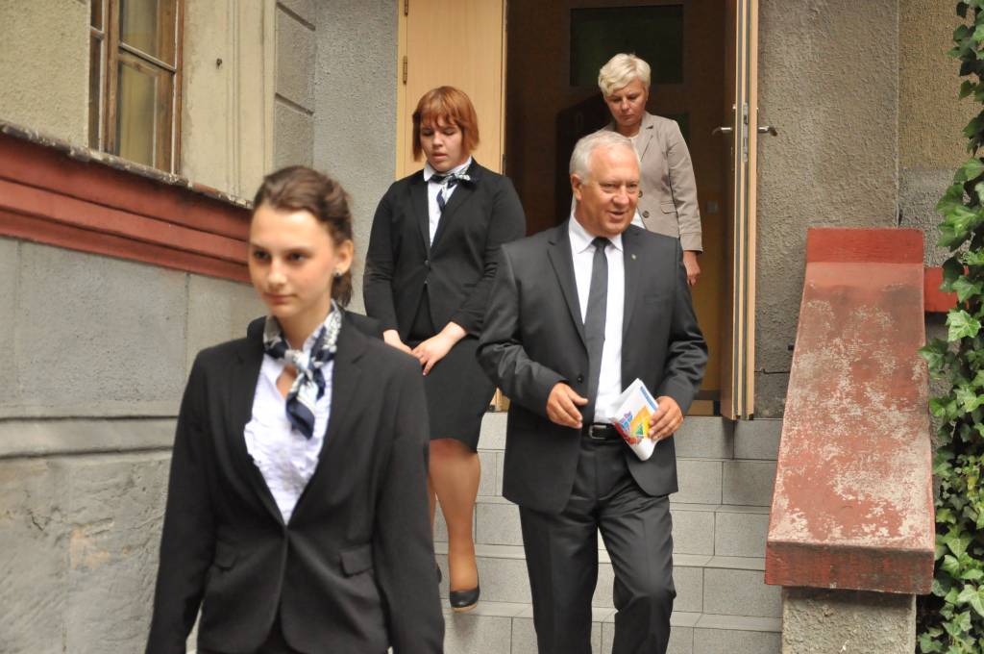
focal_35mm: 57
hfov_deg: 35.1
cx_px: 492
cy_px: 327
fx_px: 1556
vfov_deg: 23.7
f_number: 4.5
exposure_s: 1/1600
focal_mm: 38
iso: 2000
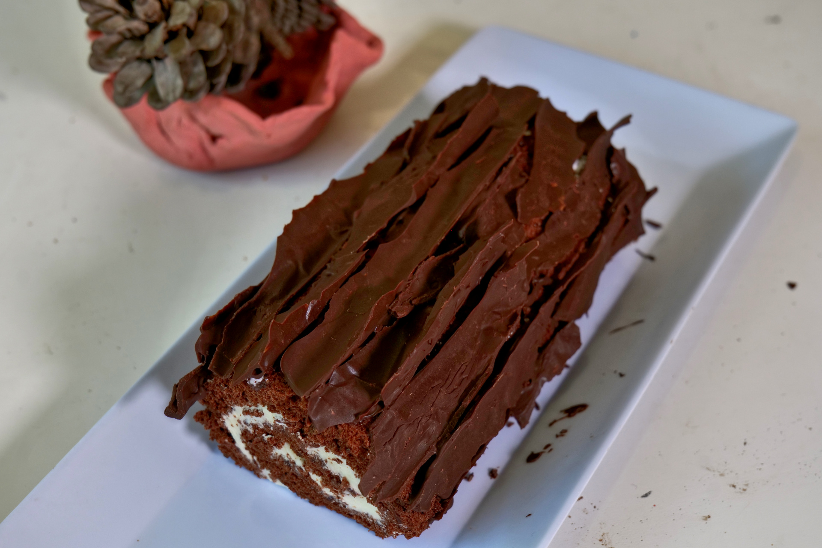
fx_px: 1370
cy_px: 274
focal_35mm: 60
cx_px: 411
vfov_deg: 22.6
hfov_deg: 33.4
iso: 800
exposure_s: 1/80
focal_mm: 60
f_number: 7.1
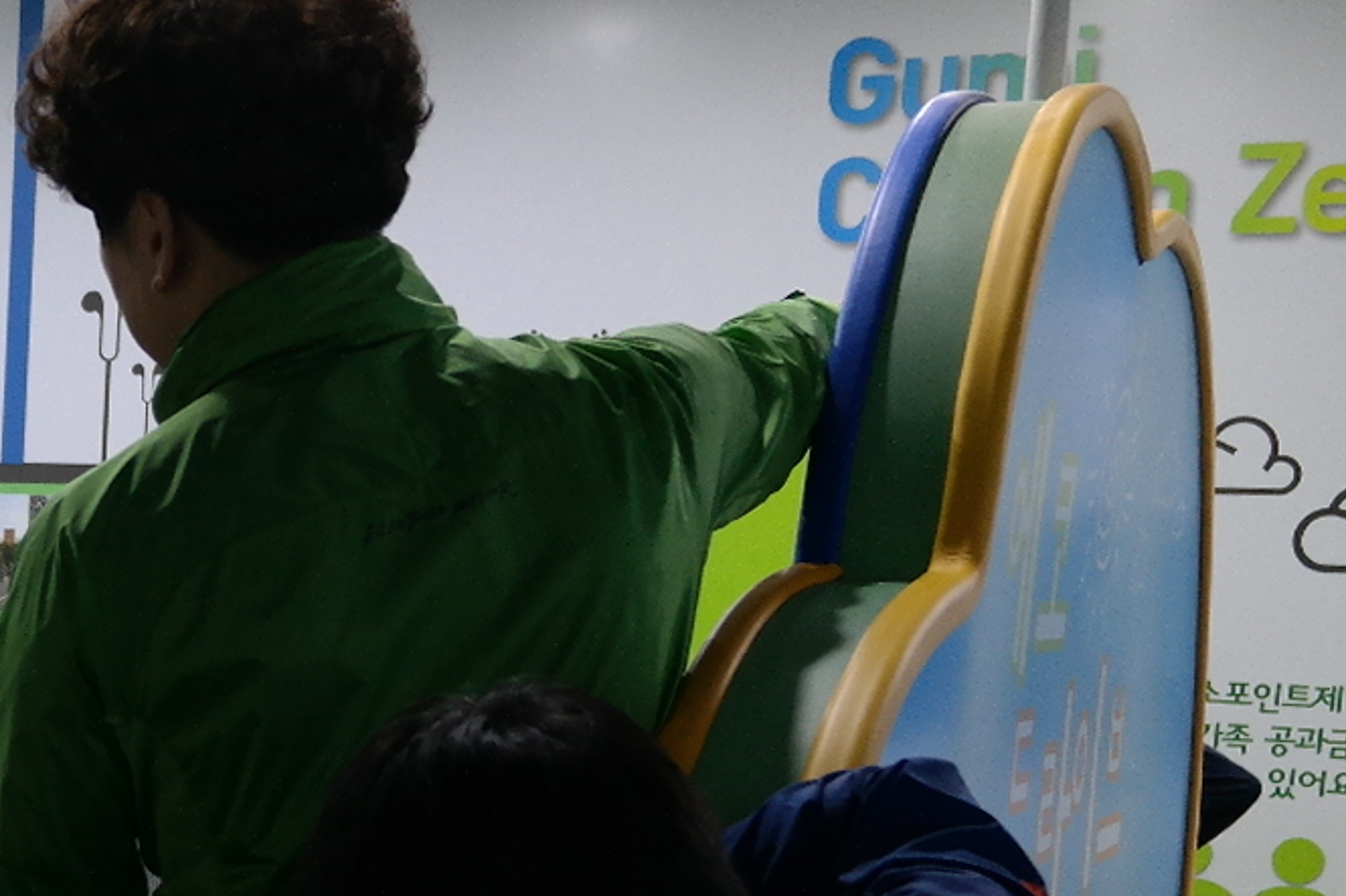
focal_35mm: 78
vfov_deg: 16.9
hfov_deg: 23.9
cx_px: -235
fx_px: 2915
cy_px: 1005
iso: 800
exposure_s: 1/40
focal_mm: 20
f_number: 3.5
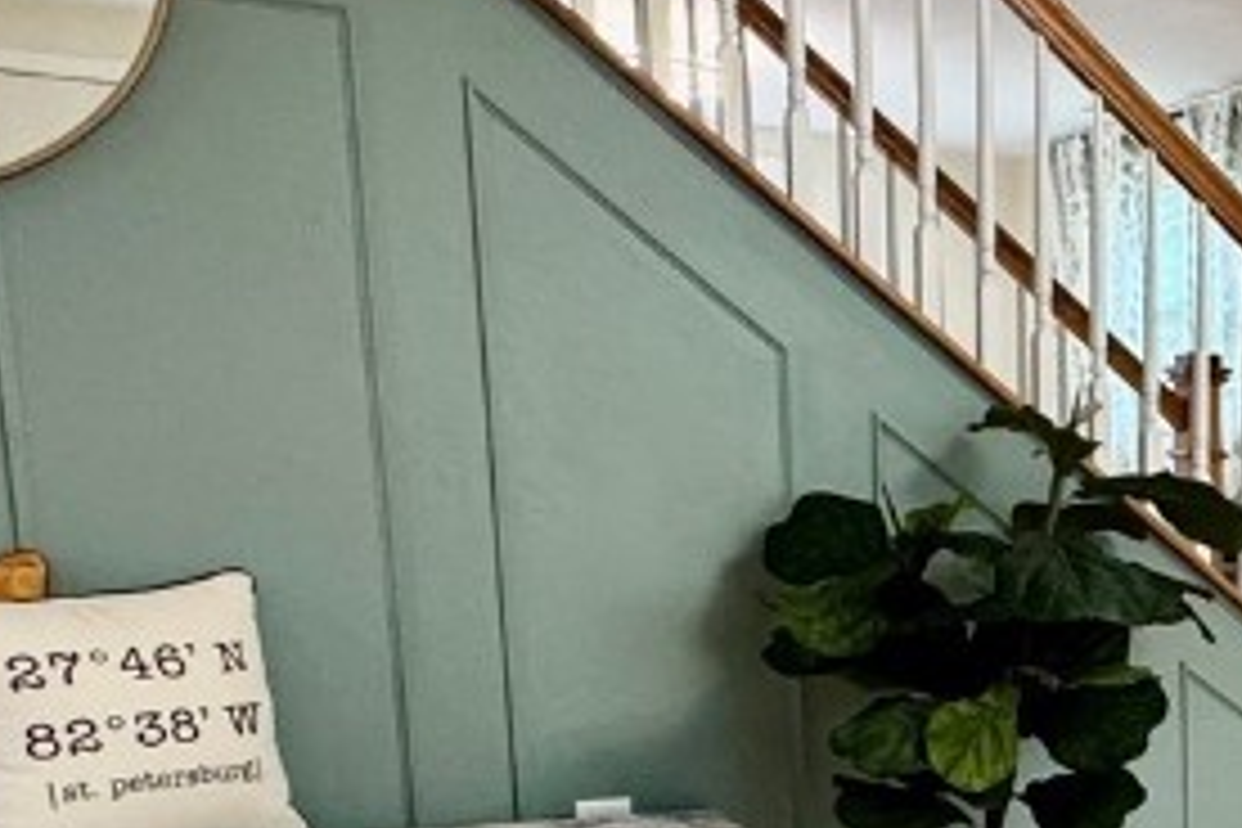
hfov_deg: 30.8
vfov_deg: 24.1
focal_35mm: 54
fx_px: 1863
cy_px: 801
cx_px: 1516
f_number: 2.2
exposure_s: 1/60
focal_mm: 2.22
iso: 160
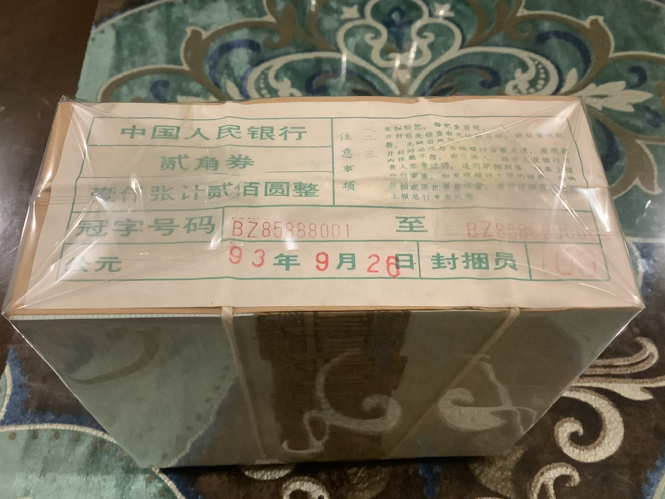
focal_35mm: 33
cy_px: 257
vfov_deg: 43.0
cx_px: 319
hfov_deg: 55.3
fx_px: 634
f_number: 2.4
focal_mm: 3.3
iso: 400
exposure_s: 1/30
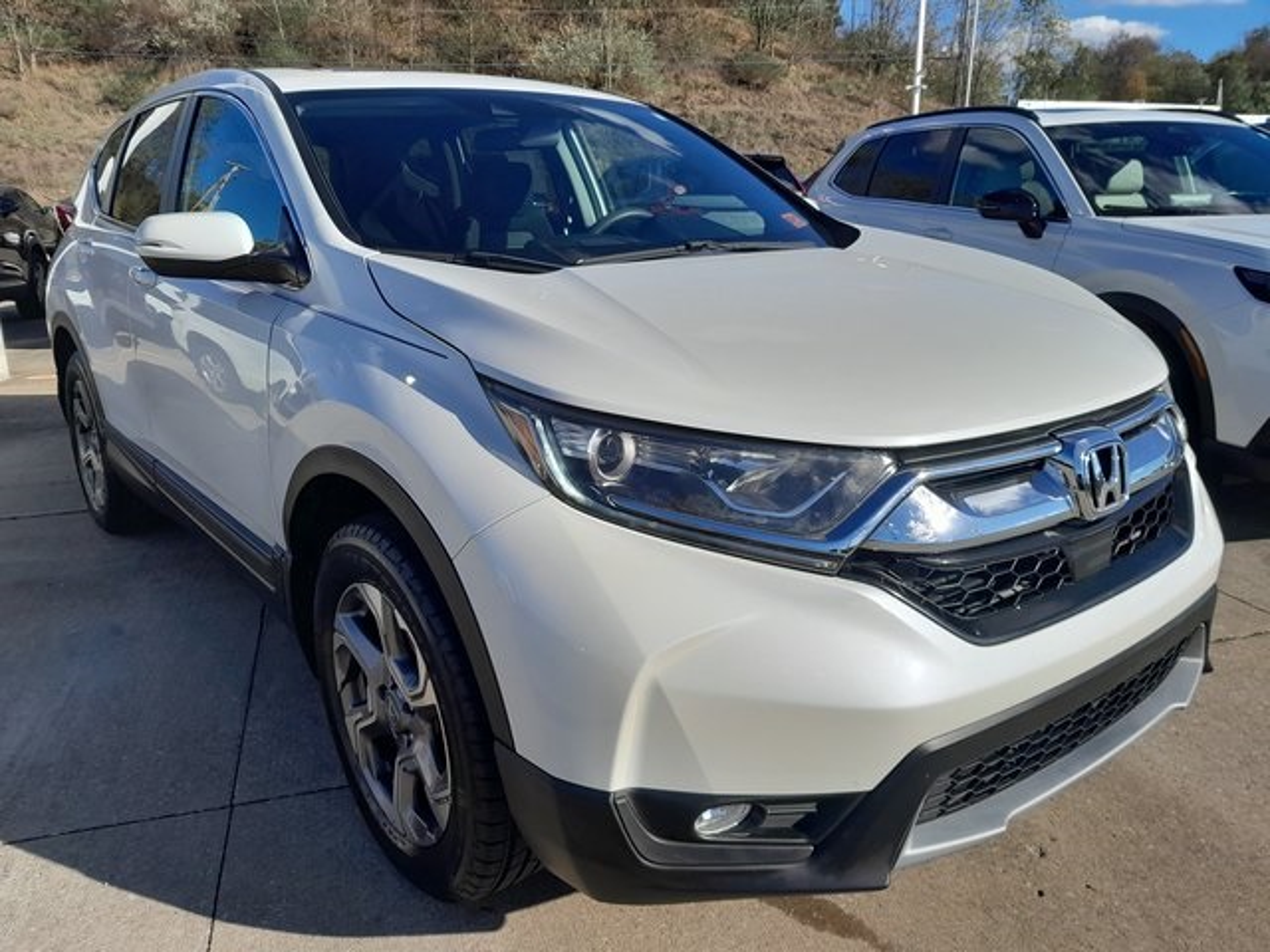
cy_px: 476
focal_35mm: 27
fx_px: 991
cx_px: 635
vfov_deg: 51.4
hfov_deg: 65.3
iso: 40
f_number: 1.8
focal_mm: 4
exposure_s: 1/890
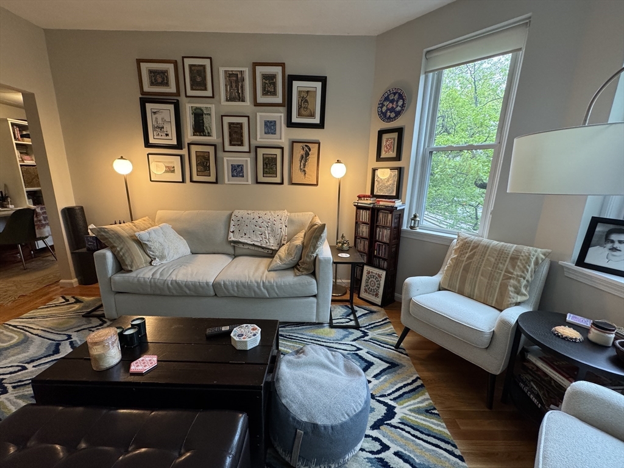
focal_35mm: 14
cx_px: 312
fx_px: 252
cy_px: 234
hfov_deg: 102.1
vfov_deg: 85.7
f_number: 2.2
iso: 320
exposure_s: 1/60
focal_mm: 2.22
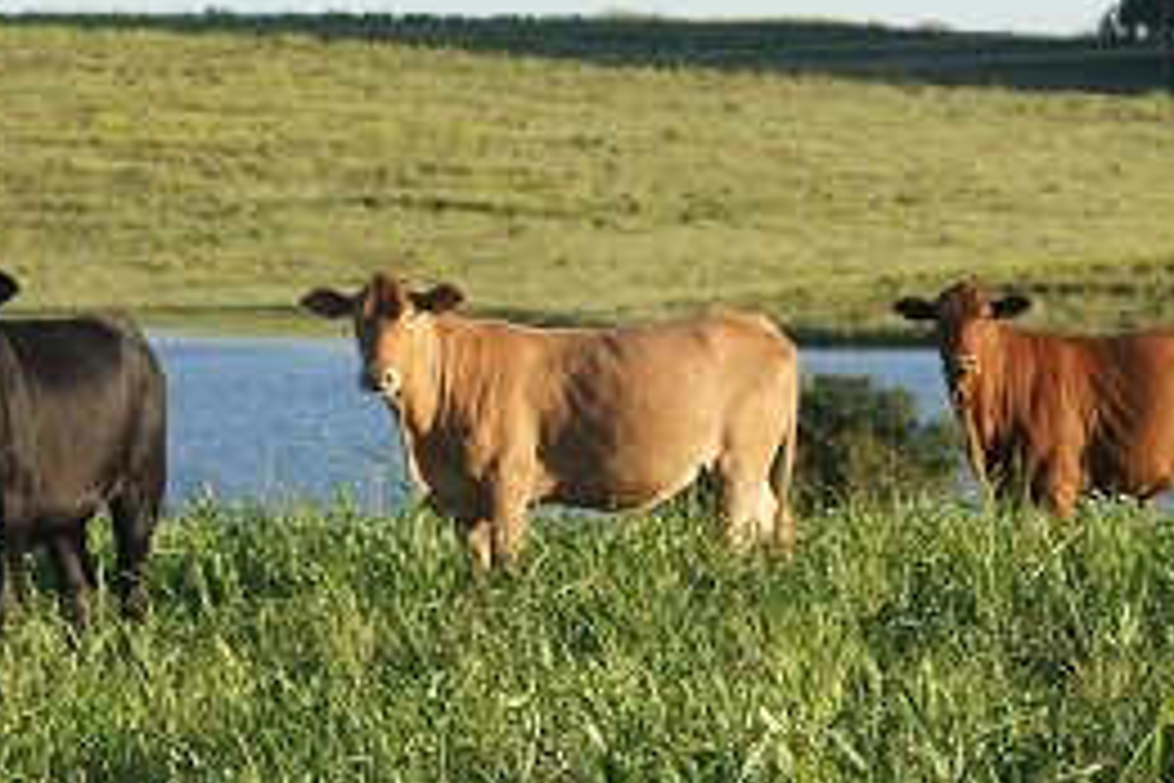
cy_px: 338
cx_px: 490
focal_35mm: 310
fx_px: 10109
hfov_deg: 6.6
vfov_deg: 4.4
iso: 200
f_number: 8
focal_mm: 90
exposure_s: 1/250
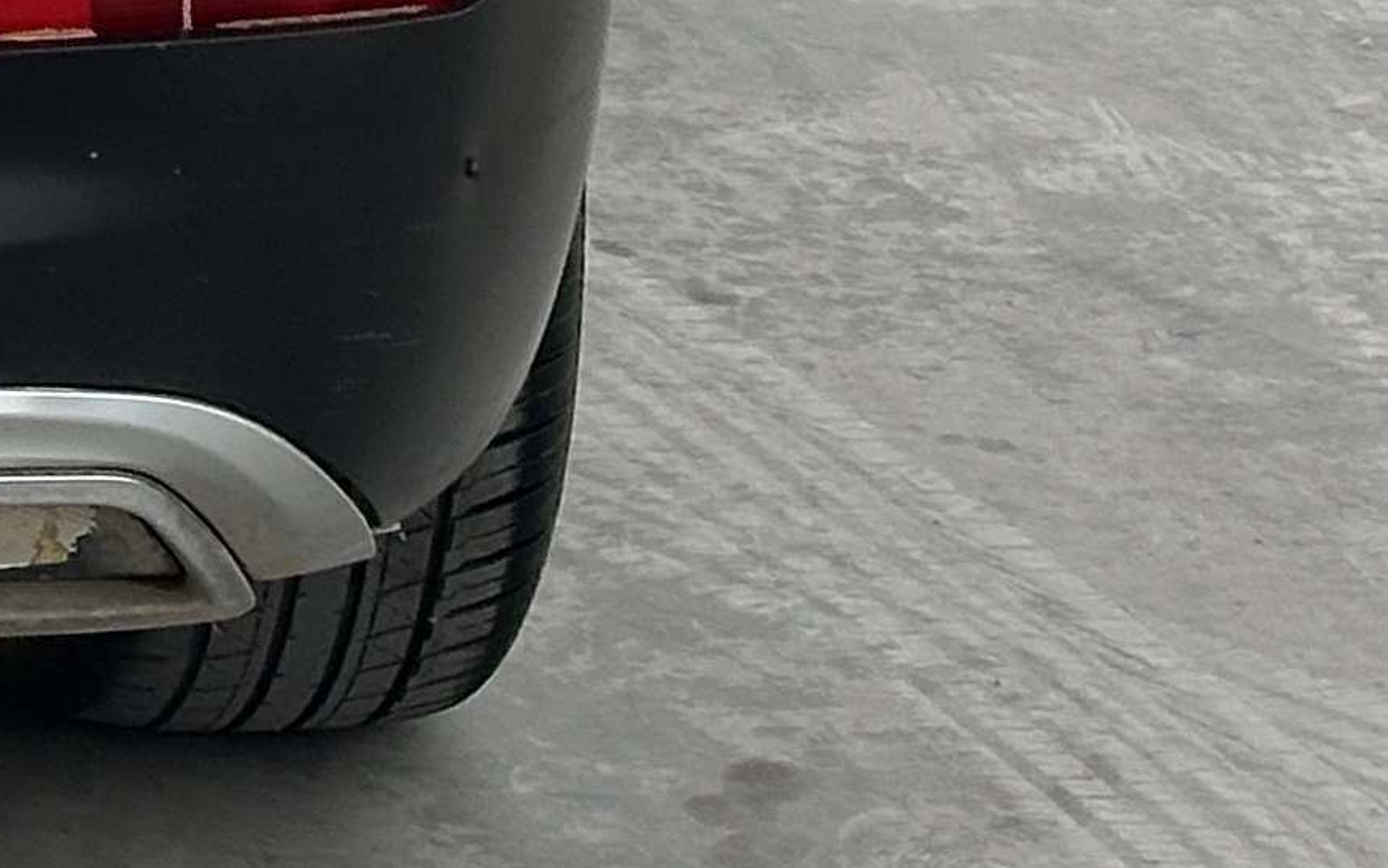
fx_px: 8891
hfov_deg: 8.4
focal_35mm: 235
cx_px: -1572
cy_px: -1288
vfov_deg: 5.4
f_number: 1.78
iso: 64
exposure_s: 1/1695
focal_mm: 6.86
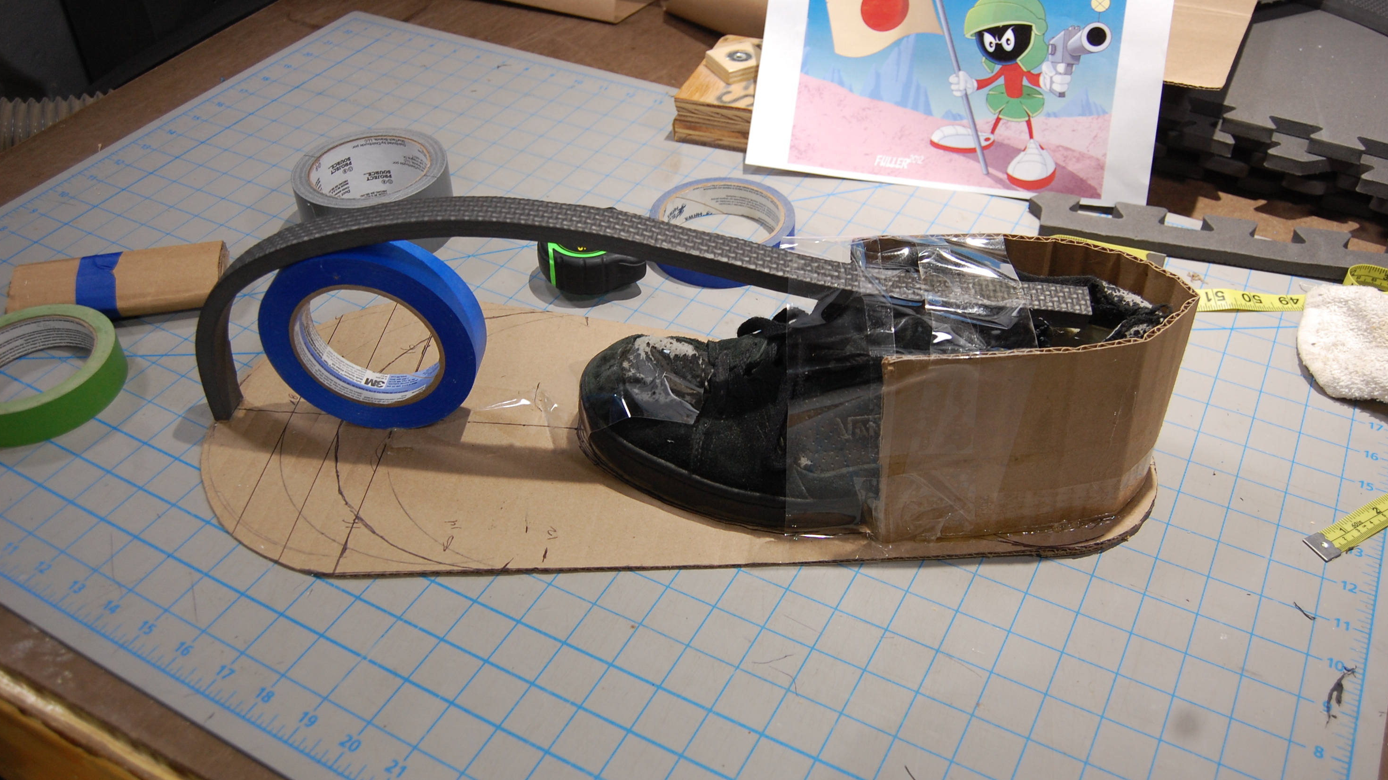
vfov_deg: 36.6
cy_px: 338
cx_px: 701
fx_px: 1178
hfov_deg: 61.0
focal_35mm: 32
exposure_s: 1/60
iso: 400
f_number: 4
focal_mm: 20
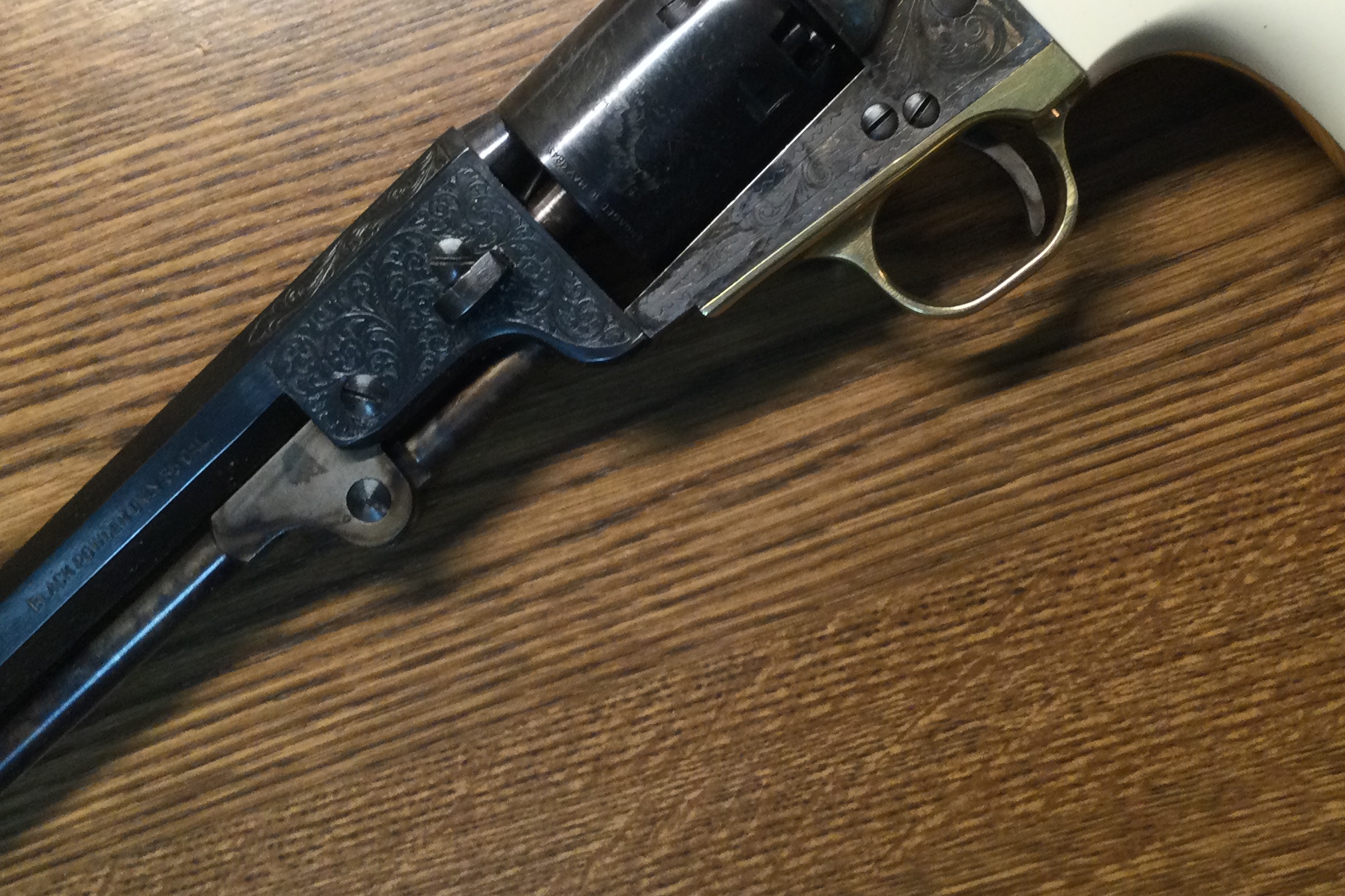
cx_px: 703
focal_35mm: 52
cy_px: 339
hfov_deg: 38.2
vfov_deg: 25.9
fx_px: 1942
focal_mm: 3.3
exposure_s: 1/30
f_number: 2.4
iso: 50
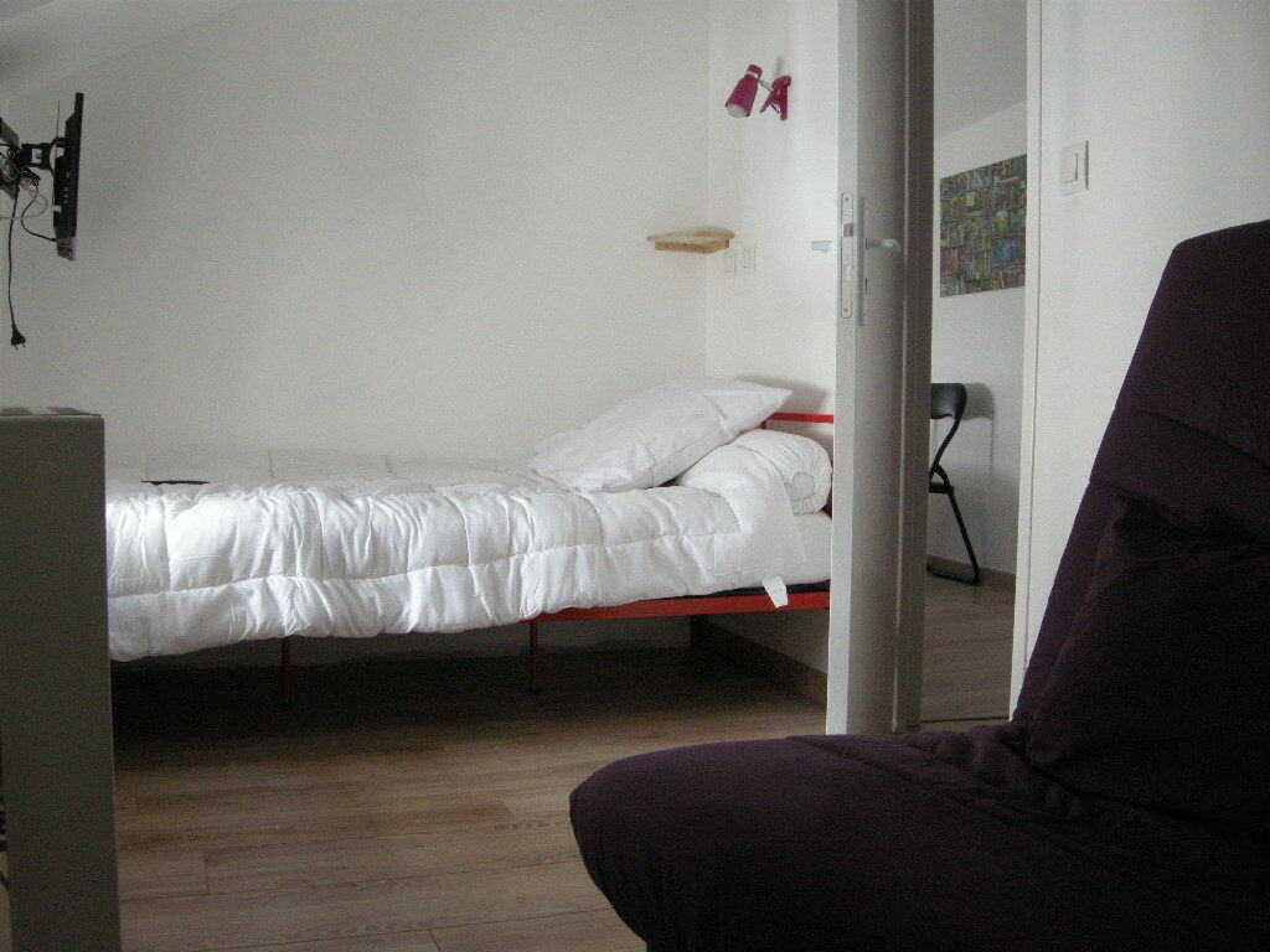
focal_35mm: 35
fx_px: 1284
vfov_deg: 40.7
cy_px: 476
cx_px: 635
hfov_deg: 52.6
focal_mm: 7.5
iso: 400
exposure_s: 1/24.1
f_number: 3.8
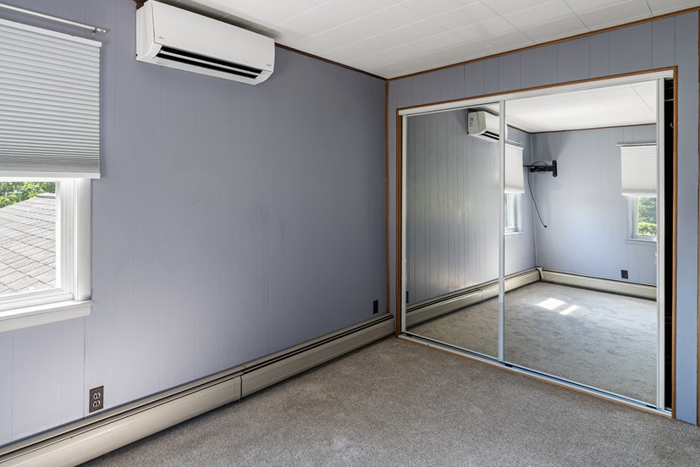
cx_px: 273
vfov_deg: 59.2
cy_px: 192
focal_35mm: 21
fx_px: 408
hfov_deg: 80.0
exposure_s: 1/6
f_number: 8
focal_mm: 16
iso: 400
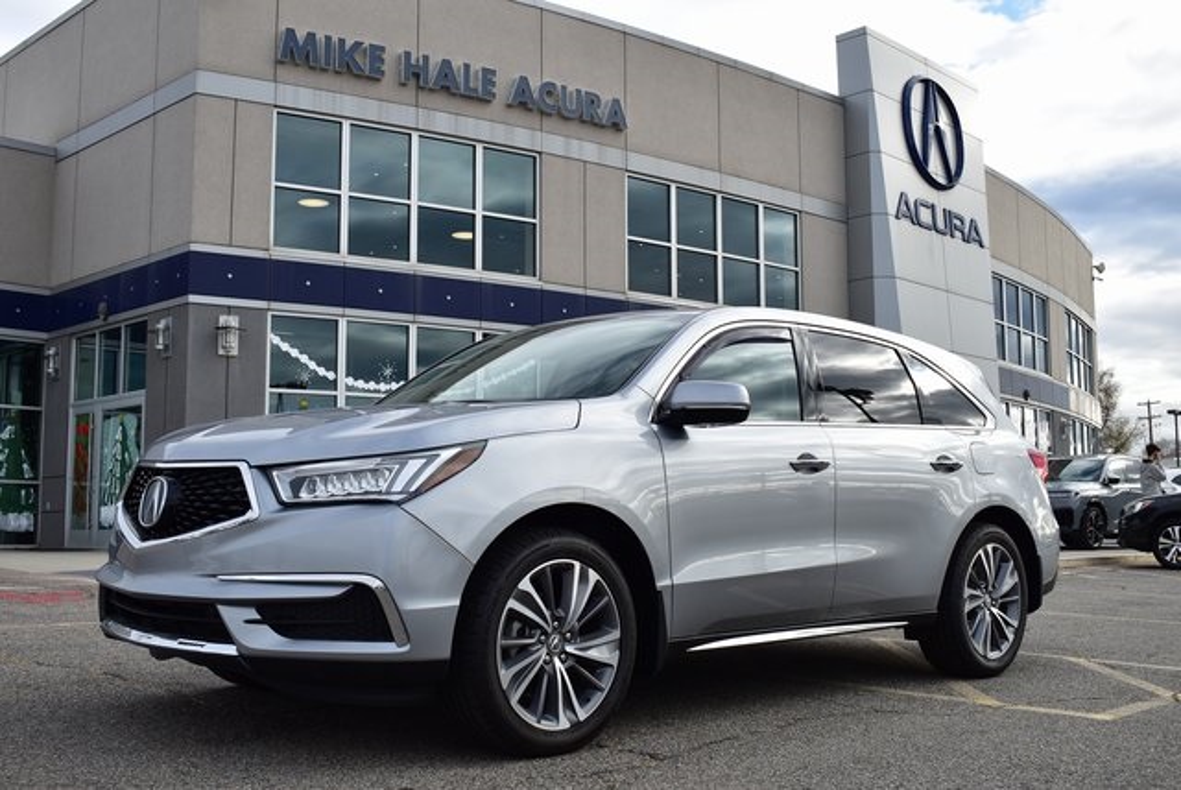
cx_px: 590
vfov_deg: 35.6
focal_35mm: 38
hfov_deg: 51.2
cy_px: 395
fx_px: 1231
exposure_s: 1/200
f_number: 7.1
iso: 100
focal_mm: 25
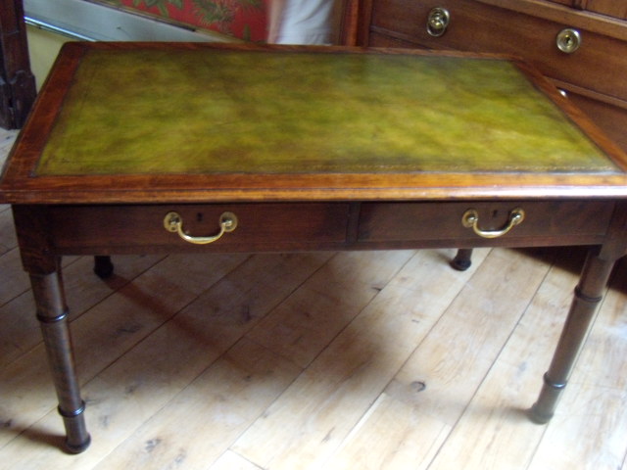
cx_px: 314
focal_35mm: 36
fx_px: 652
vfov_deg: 39.7
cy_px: 235
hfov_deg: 51.4
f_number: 3.6
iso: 400
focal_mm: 6.4
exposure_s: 1/8
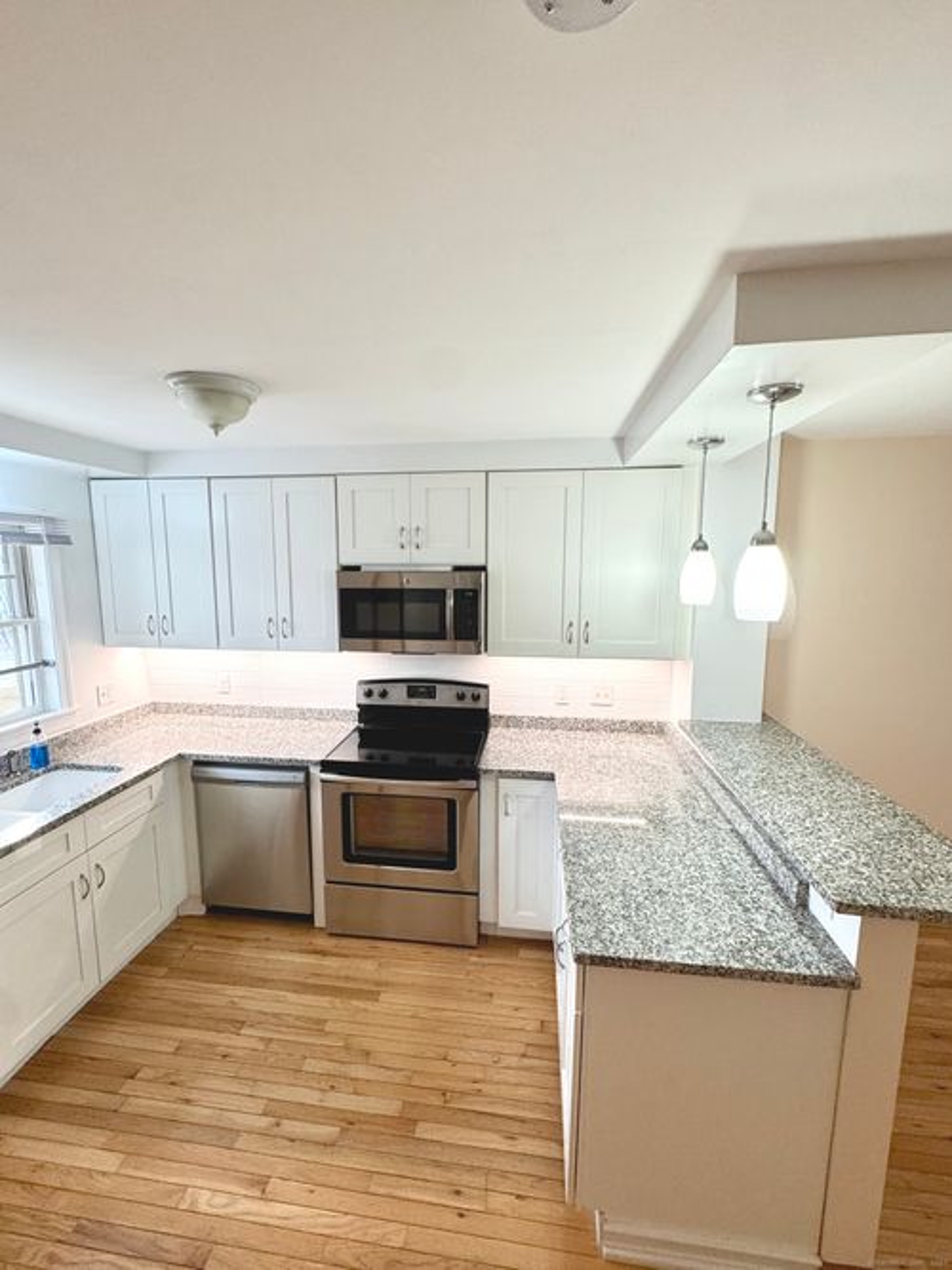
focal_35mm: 14
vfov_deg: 102.1
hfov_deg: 85.7
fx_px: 514
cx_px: 476
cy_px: 635
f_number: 2.2
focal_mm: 2.22
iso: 200
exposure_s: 1/120
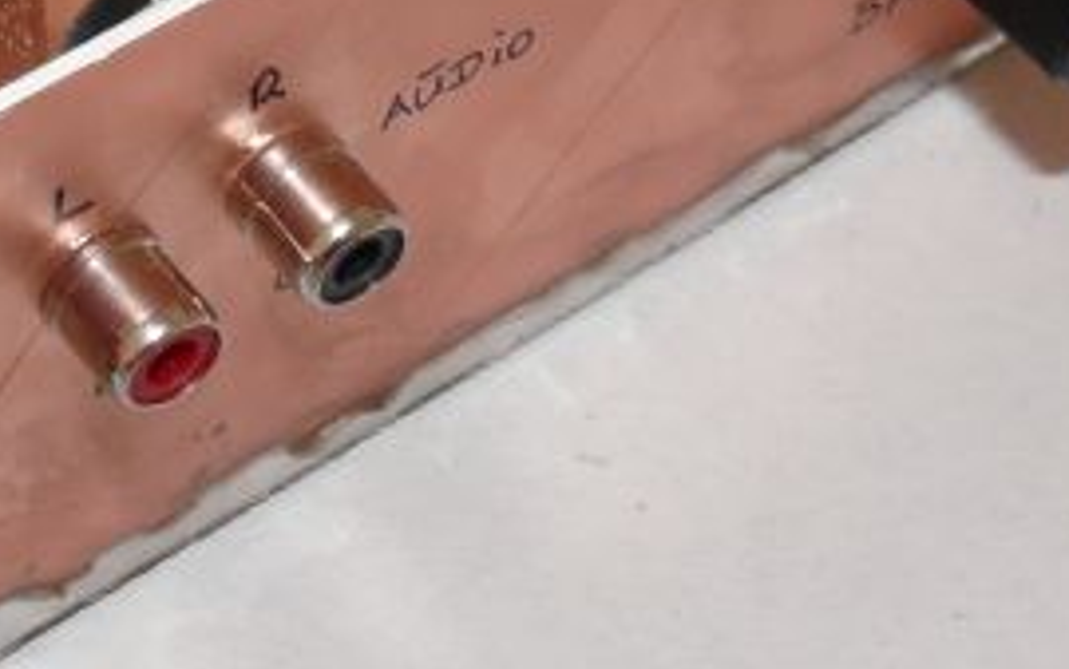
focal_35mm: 113
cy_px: 24
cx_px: 301
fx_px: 3293
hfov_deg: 18.3
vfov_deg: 11.5
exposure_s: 1/30
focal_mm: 7.6
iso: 100
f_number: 4
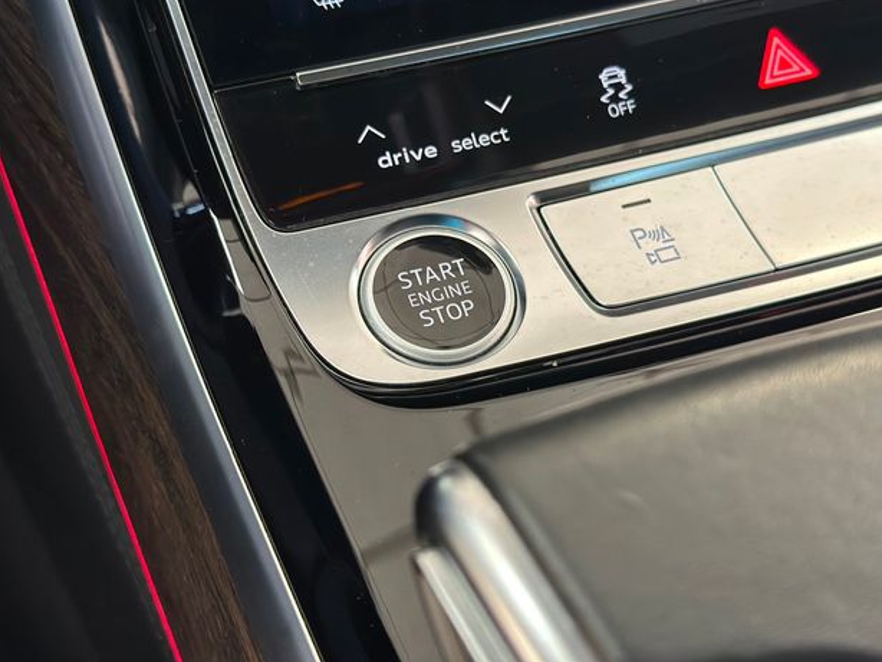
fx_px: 1274
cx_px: 458
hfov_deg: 38.2
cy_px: 319
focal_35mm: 50
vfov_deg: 29.1
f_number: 1.78
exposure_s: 1/60
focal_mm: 6.86
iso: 250
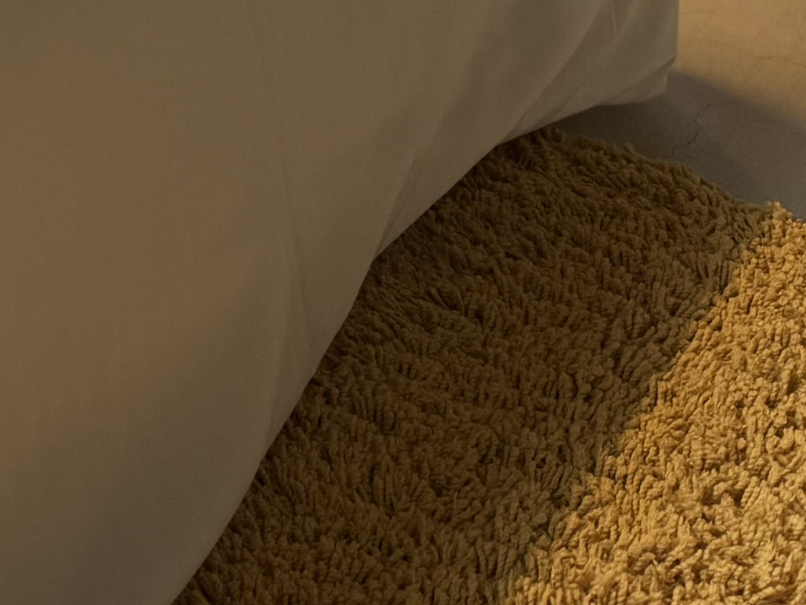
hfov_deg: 15.6
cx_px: -679
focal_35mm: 106
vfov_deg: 12.2
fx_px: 2468
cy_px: -651
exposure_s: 1/120
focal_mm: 6.76
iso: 64
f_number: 1.78
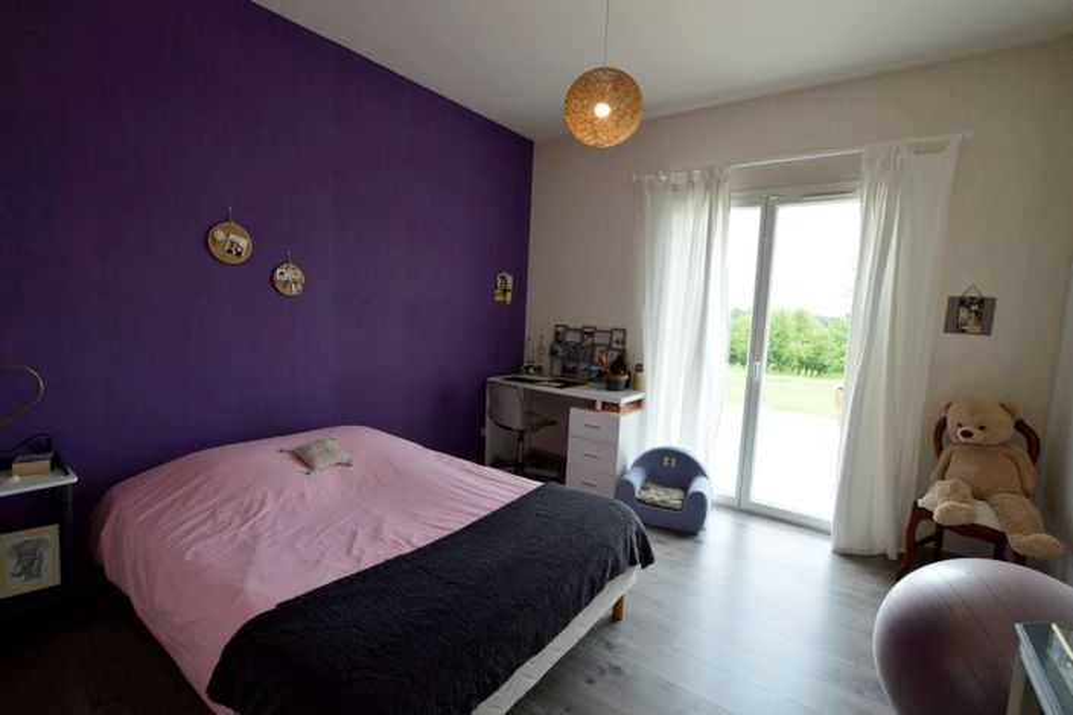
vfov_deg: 77.3
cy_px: 358
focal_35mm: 15
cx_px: 536
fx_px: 447
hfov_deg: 100.4
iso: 400
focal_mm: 10
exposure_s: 1/125
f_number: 5.6
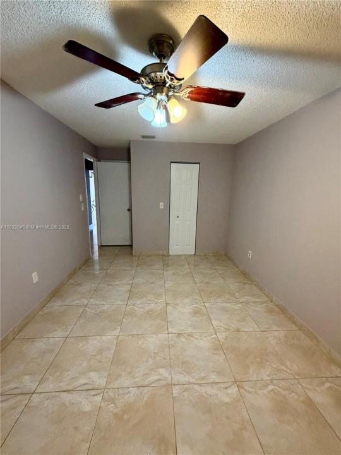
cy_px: 228
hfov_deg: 85.7
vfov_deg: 102.1
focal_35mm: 14
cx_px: 170
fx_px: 184
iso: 320
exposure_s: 1/60
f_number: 2.2
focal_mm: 2.22
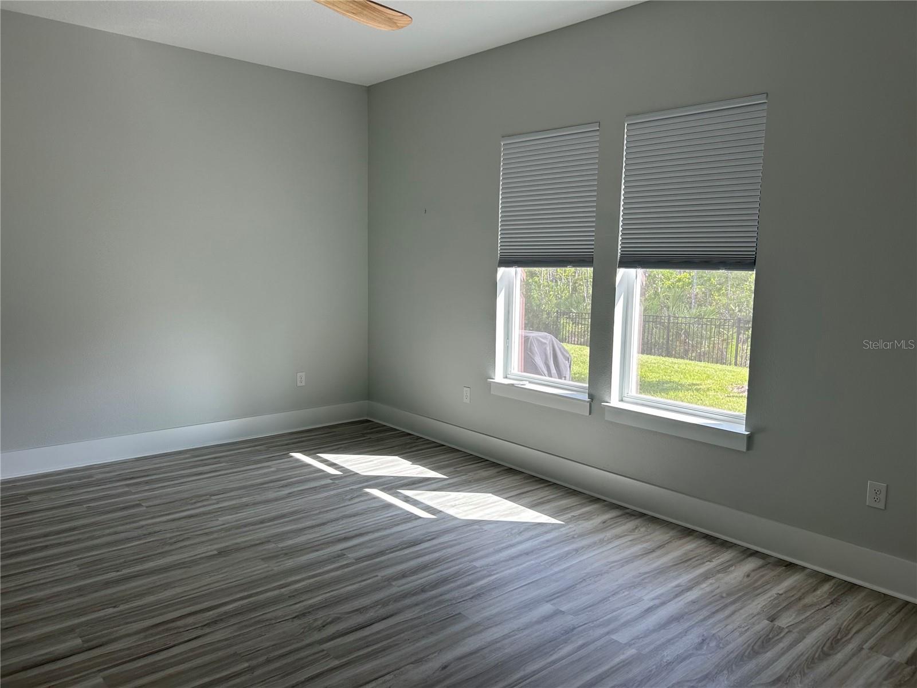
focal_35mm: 26
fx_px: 689
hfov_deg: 67.3
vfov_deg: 53.1
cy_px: 344
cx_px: 458
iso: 40
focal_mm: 5.7
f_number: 1.5
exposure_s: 1/206
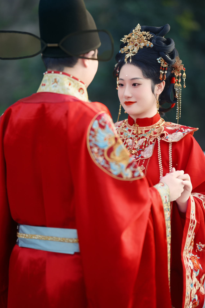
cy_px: 155
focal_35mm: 86
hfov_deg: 15.9
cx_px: 103
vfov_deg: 23.6
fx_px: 735
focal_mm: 85
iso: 100
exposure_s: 1/400
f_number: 1.4
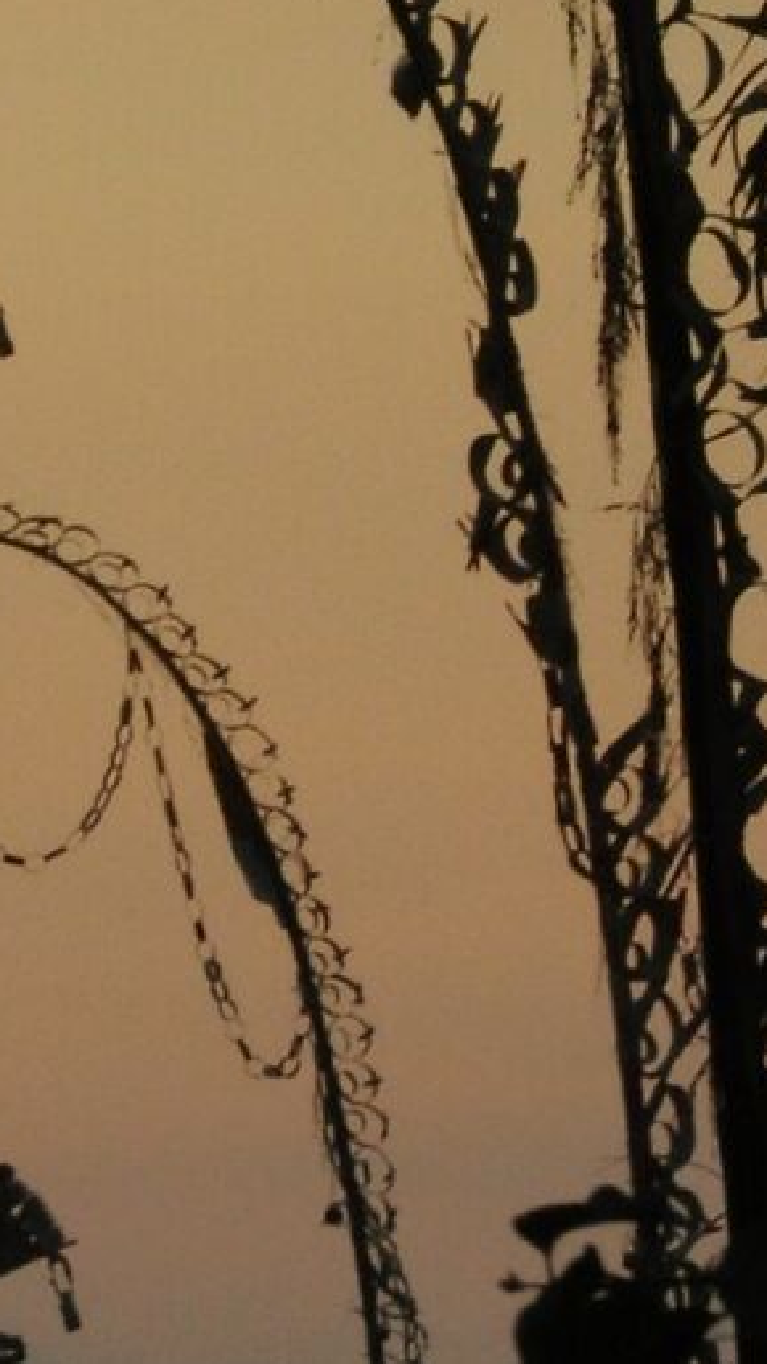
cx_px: -500
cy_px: 278
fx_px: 25088
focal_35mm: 693
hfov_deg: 1.7
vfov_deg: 3.1
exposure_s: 1/60
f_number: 20
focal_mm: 95
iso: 800
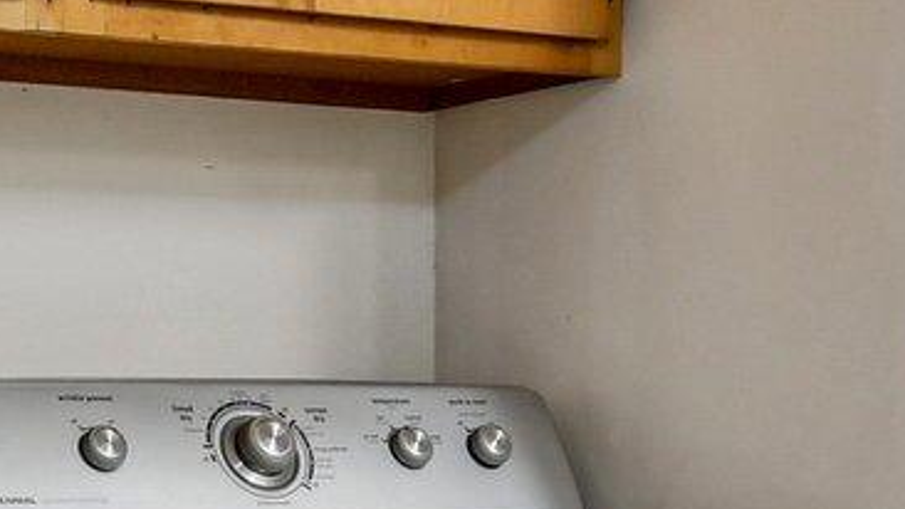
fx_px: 2112
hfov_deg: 23.4
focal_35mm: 88
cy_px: 374
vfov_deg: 13.7
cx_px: 59
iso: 400
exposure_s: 1/10
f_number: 8
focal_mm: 10
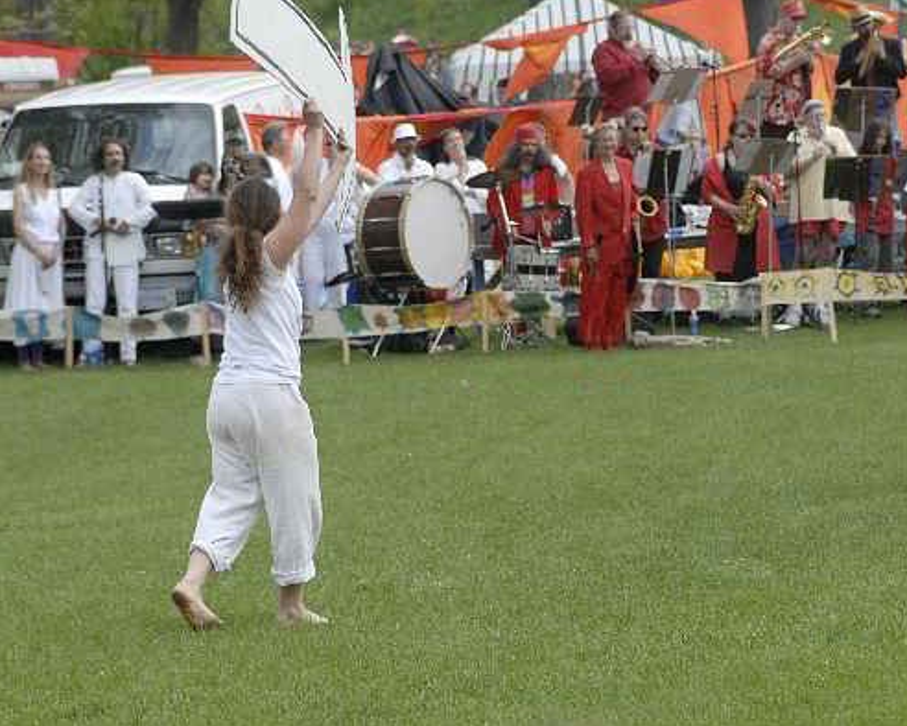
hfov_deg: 7.7
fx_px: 6732
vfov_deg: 6.2
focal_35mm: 251
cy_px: 355
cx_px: 629
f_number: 5.6
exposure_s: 1/500
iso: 400
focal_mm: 125
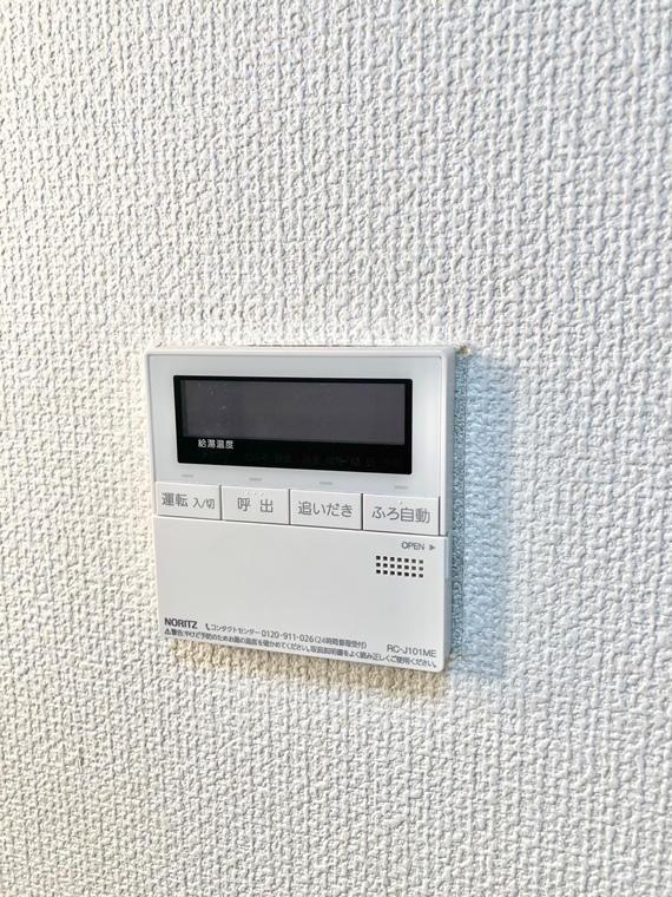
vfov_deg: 63.4
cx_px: 336
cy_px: 448
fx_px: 725
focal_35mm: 28
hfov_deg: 49.7
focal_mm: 3.99
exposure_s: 1/100
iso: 80
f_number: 1.8
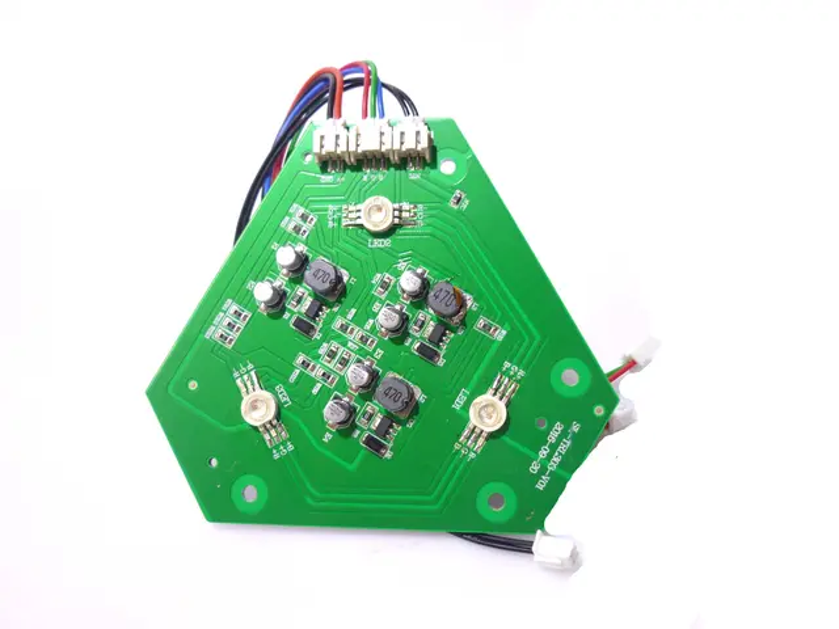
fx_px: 800
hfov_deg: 55.4
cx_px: 420
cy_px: 314
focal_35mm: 33
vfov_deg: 42.9
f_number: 2.8
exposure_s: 1/50
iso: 80
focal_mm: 5.5
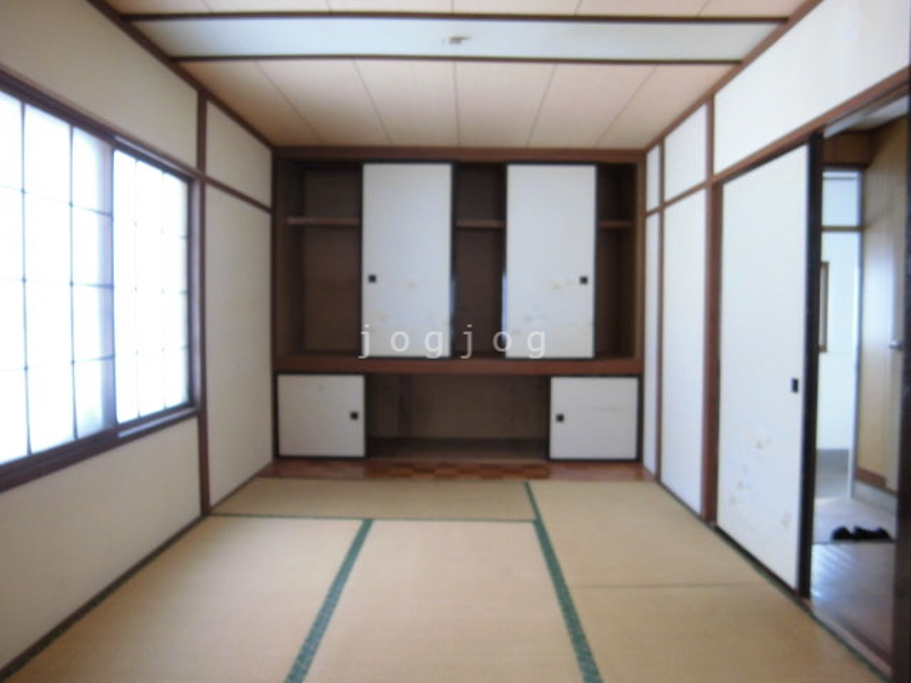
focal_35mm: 26
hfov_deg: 67.3
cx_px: 456
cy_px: 342
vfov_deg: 53.1
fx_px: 684
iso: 100
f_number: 2.8
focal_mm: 4.7
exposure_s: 1/60
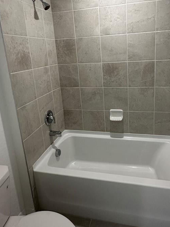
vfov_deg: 68.5
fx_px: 164
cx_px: 102
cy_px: 88
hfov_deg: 54.5
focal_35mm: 25
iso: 200
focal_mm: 2.22
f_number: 2.2
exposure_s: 1/120
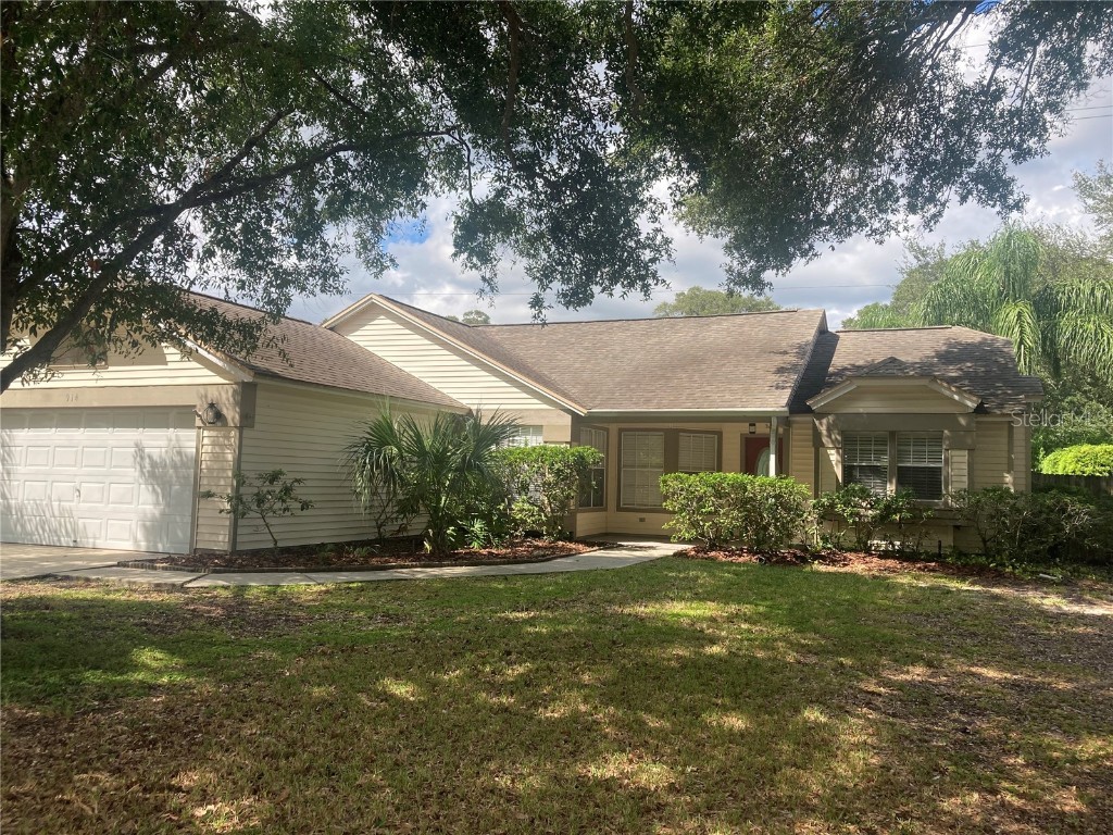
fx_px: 900
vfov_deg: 49.7
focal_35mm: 28
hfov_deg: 63.4
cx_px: 556
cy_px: 418
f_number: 1.8
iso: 20
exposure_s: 1/1104
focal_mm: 3.99
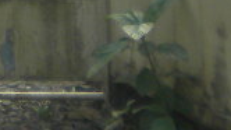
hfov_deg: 8.4
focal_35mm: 235
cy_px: -282
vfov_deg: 4.9
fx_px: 1438
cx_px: -341
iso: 113
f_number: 3.1
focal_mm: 6.3
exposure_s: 1/274
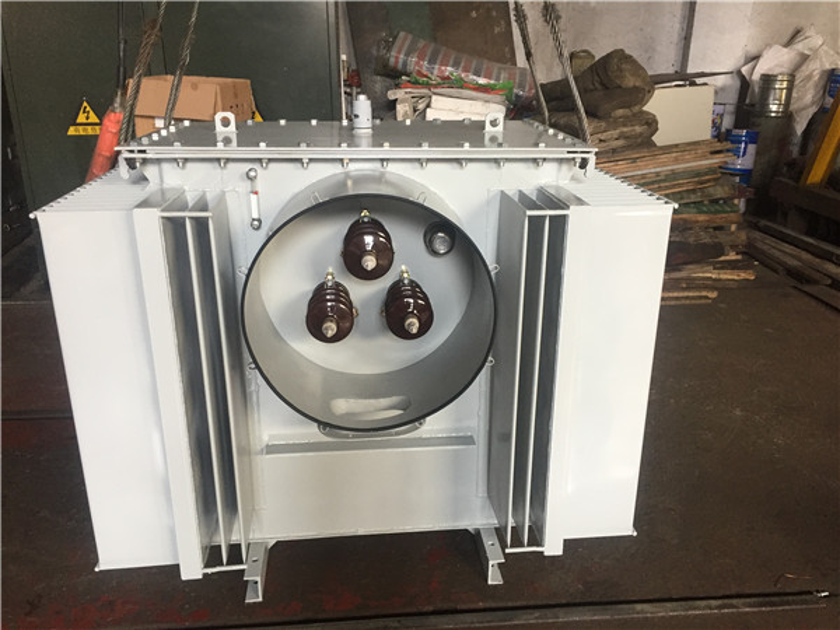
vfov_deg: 48.2
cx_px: 420
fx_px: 704
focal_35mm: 29
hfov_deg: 61.7
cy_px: 315
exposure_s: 1/33
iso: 64
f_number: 2.2
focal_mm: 4.15
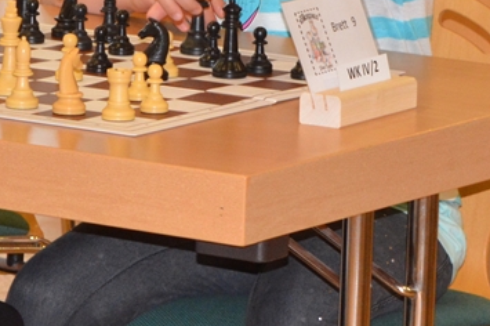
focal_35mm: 372
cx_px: 480
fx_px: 5062
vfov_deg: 3.7
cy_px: -113
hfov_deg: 5.5
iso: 1000
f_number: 5.6
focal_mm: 55
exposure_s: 1/60
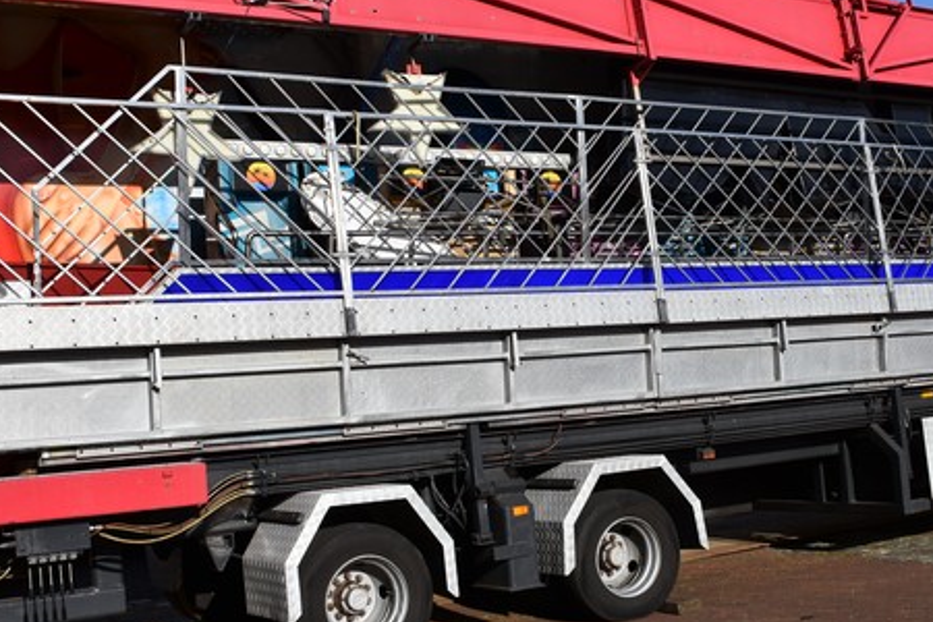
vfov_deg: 28.0
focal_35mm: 48
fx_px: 1244
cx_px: 583
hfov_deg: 40.8
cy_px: 258
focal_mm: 18
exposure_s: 1/500
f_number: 8
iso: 140
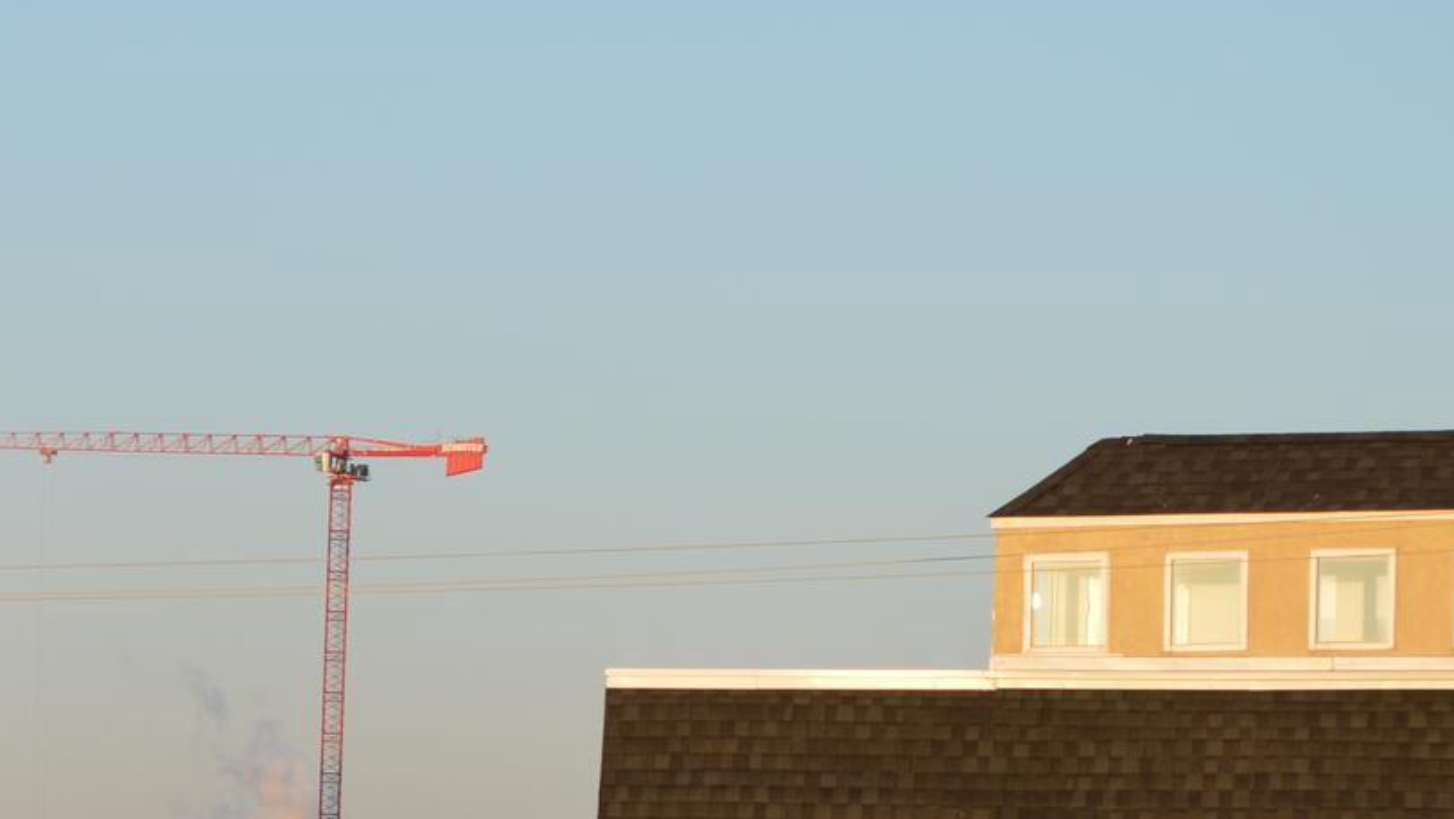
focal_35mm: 218
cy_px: 491
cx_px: 330
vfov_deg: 5.6
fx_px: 8419
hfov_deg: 9.8
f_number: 5.6
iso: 100
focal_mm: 55
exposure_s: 1/125
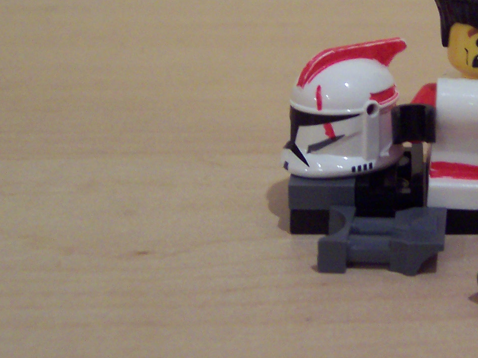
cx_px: 458
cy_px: 90
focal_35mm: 76
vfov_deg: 19.2
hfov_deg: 24.7
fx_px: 1049
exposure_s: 1/10
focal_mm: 5.6
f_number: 2.8
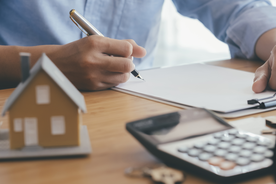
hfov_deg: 21.5
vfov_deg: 14.4
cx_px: 150
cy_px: 83
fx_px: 728
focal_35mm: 95
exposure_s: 1/125
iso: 1000
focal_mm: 56
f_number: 4
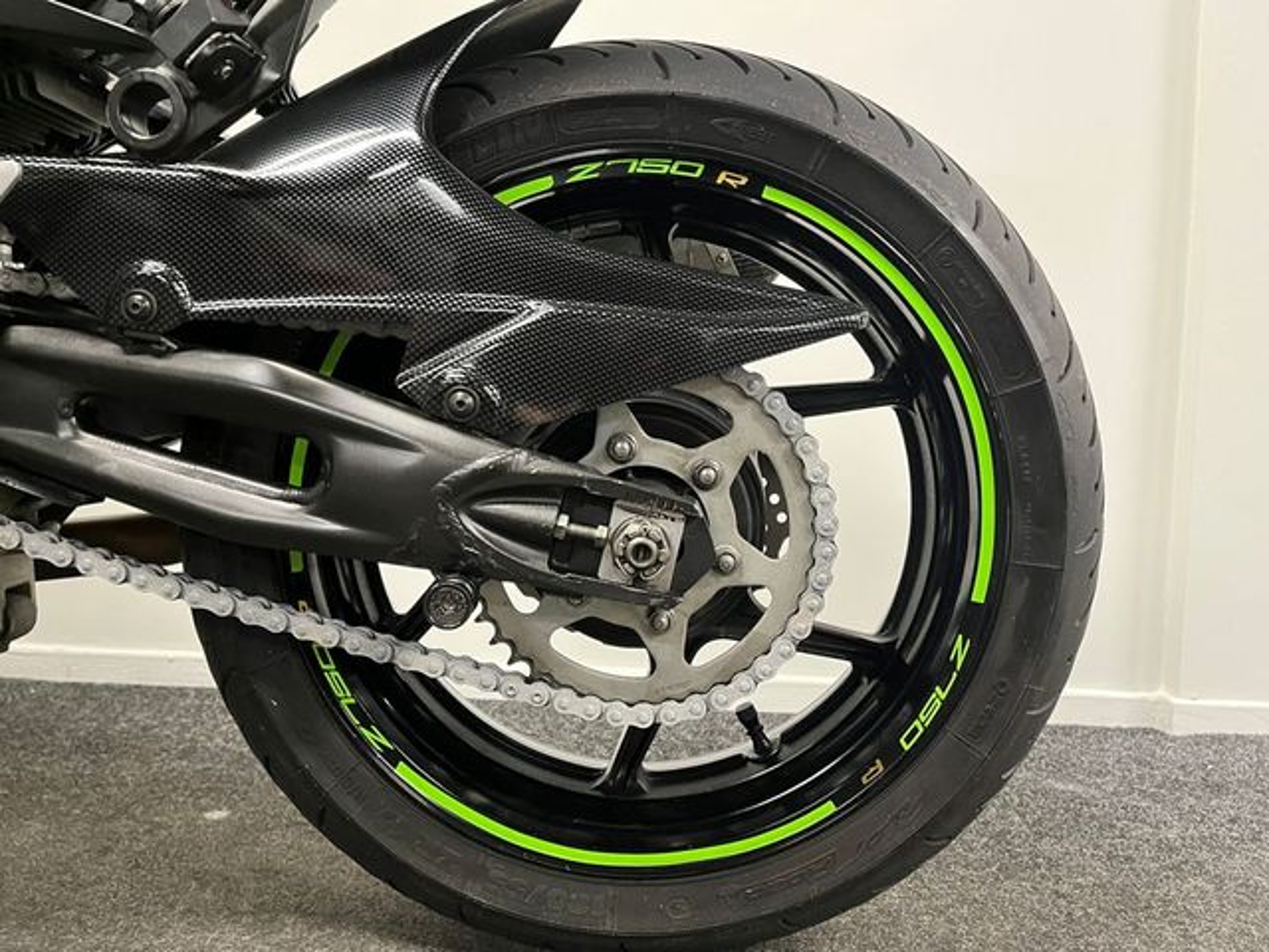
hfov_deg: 67.3
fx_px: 953
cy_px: 476
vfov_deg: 53.1
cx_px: 634
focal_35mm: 26
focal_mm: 5.1
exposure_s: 1/50
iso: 400
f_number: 1.6
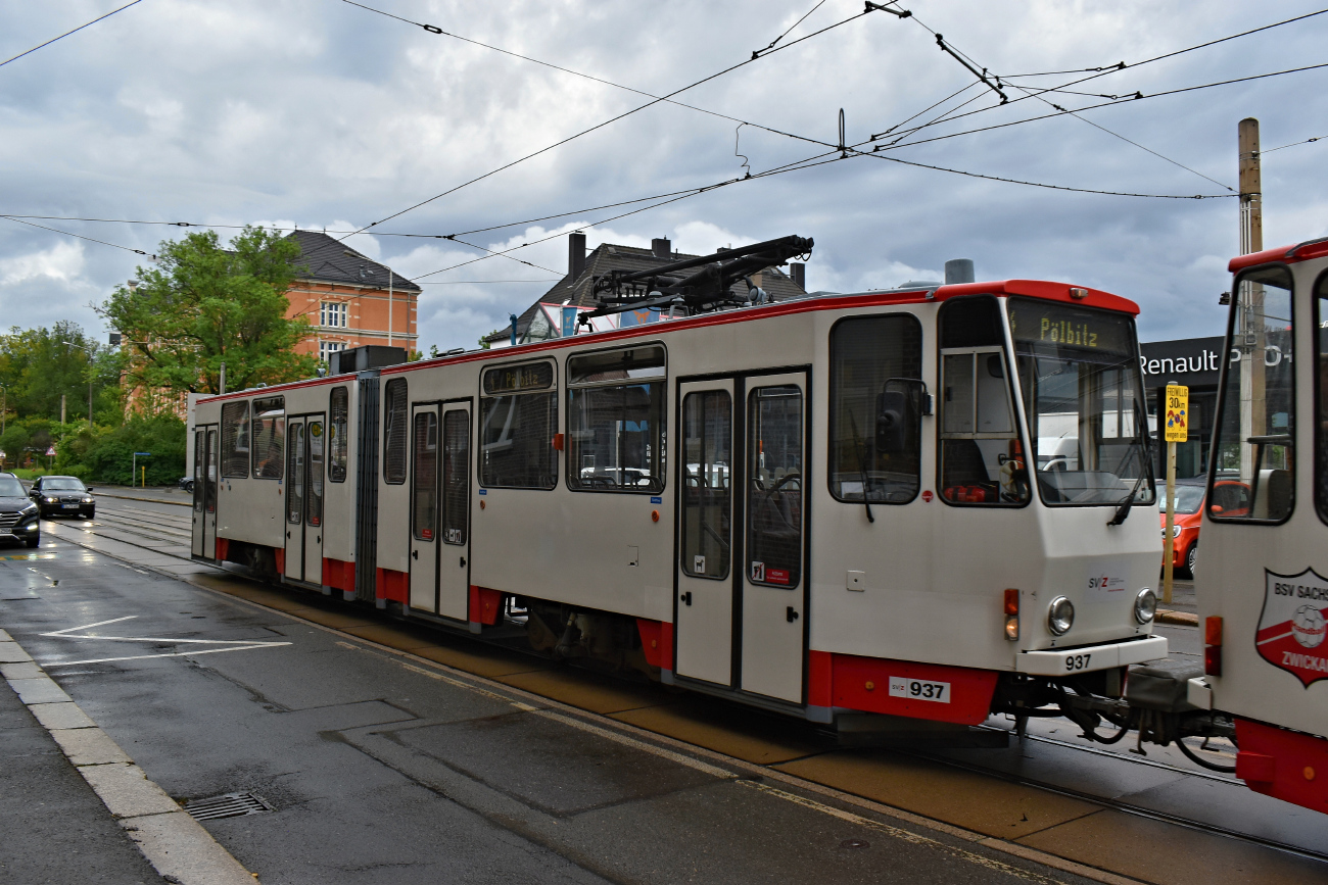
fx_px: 1162
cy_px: 442
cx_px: 664
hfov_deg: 59.5
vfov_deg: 41.7
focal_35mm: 32
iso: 320
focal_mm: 21
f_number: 8
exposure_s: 1/250
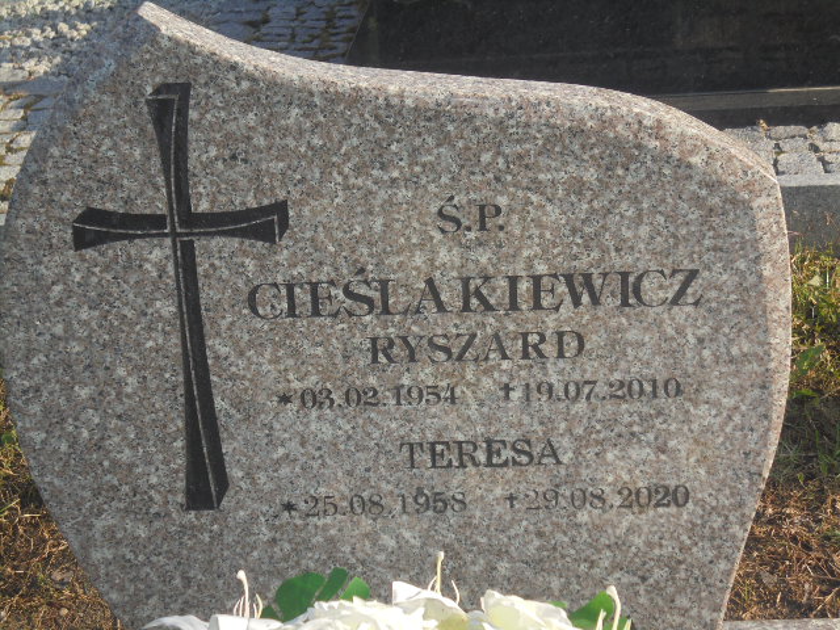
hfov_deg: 20.9
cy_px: 315
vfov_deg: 15.7
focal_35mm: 94
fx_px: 2281
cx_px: 420
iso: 100
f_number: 4.7
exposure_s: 1/320
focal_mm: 16.9
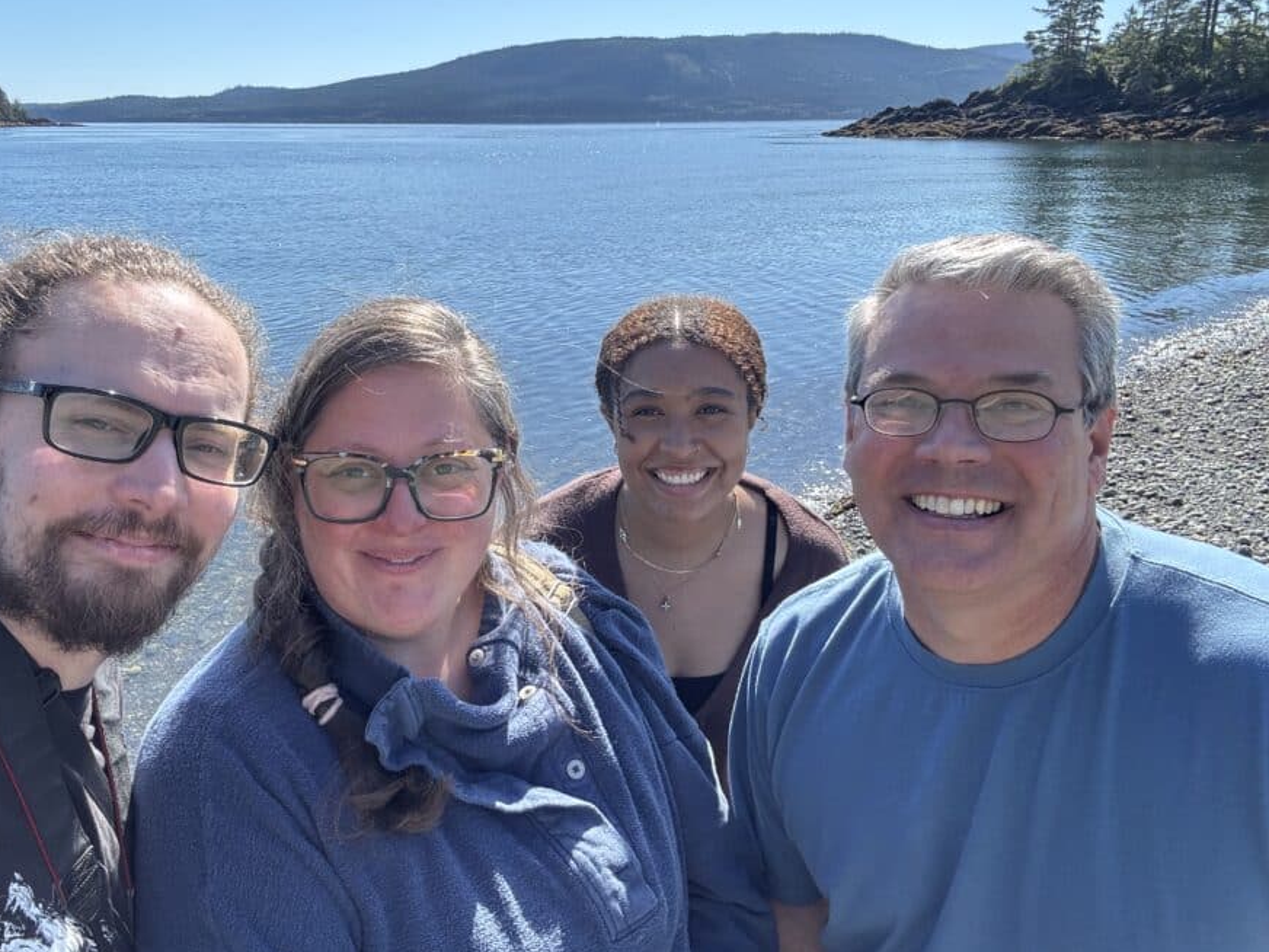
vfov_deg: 51.3
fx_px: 990
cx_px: 525
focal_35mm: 27
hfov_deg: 64.9
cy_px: 432
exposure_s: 1/344
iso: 25
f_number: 1.9
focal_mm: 2.69
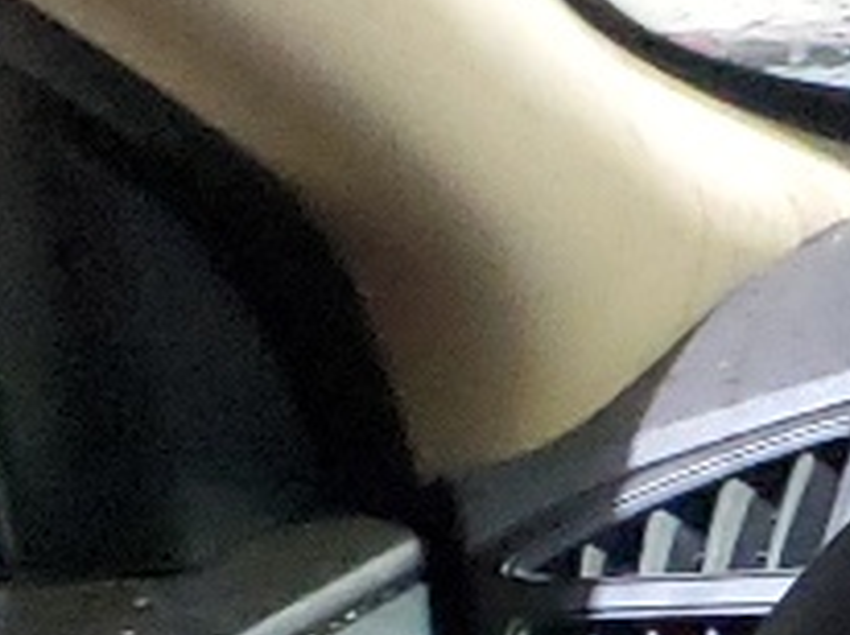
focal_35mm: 202
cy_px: 2449
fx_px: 4954
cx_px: 3058
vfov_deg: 6.2
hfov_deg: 7.7
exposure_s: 1/15
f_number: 1.5
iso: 344
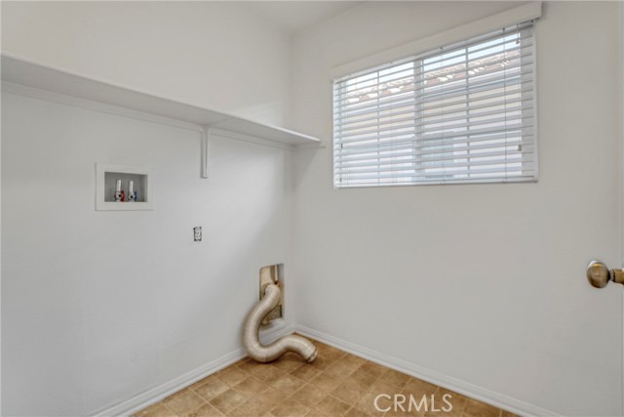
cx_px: 312
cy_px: 208
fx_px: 260
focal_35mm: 15
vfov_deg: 77.4
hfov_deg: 100.4
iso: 100
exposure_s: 1/20
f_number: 4.5
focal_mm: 10
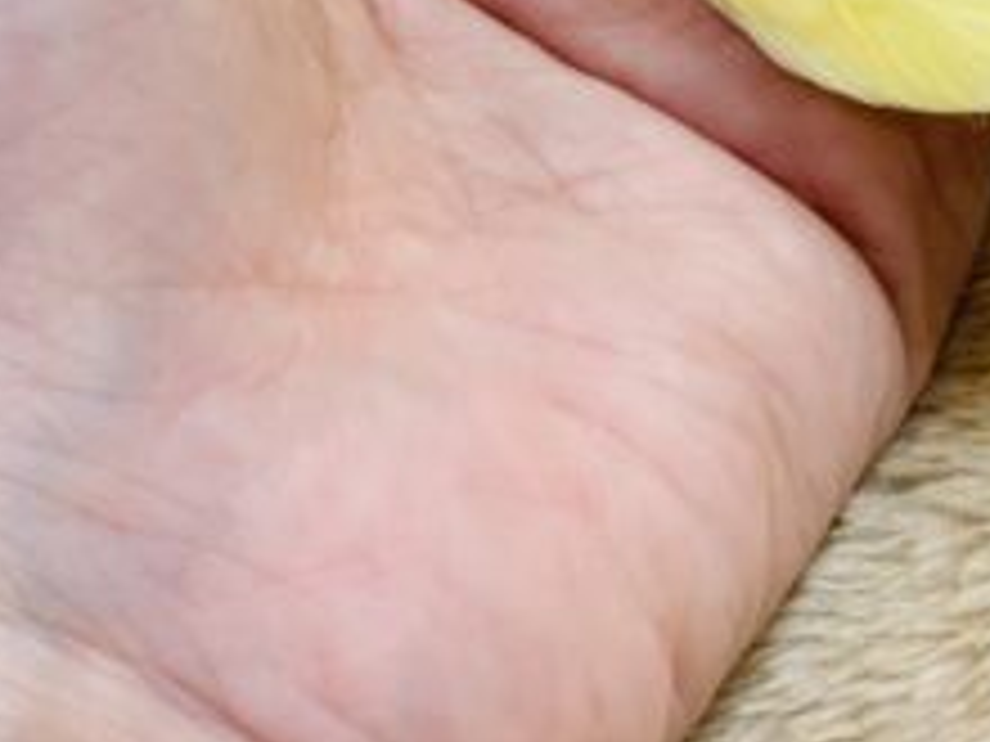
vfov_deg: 9.6
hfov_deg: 13.0
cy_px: -328
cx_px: 828
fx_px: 4319
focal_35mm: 151
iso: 80
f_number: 2
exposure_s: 1/116
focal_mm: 6
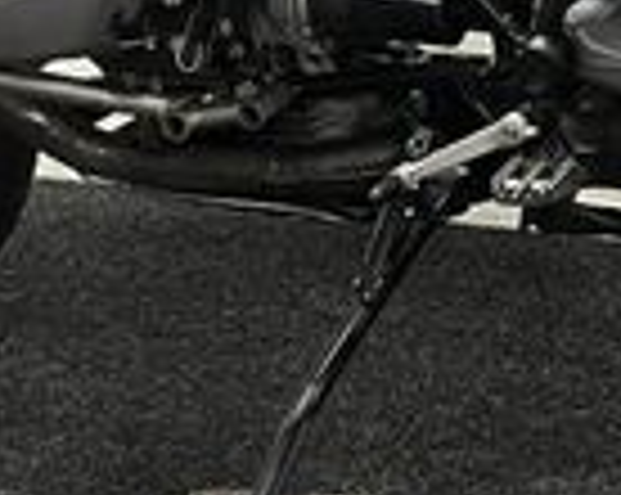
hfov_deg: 16.1
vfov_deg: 12.3
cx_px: 567
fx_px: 2166
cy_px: -274
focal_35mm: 118
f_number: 1.6
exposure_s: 1/50
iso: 125
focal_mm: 5.1
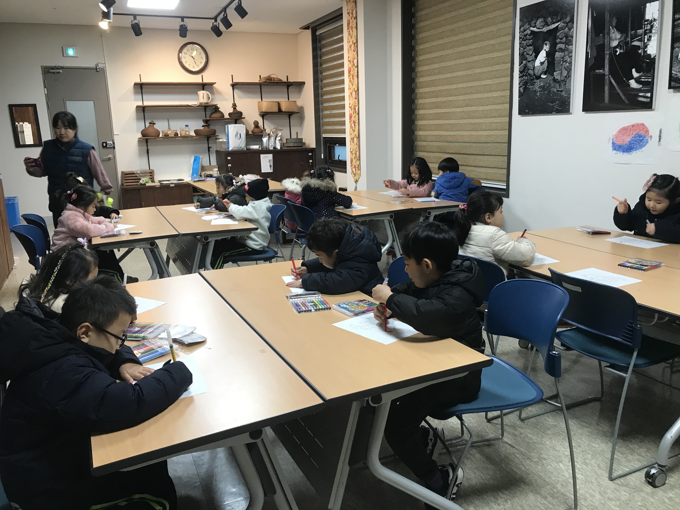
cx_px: 340
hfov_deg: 63.4
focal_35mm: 28
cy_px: 255
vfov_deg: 49.7
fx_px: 550
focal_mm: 3.99
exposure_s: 1/24
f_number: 1.8
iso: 40
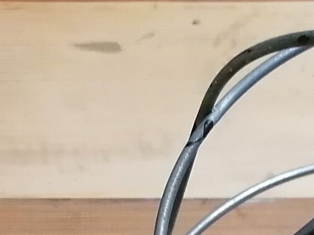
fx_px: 1406
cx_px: 127
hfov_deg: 12.7
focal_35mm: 155
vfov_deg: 8.8
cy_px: 524
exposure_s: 1/33.3
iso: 250
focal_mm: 4.75
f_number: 1.8
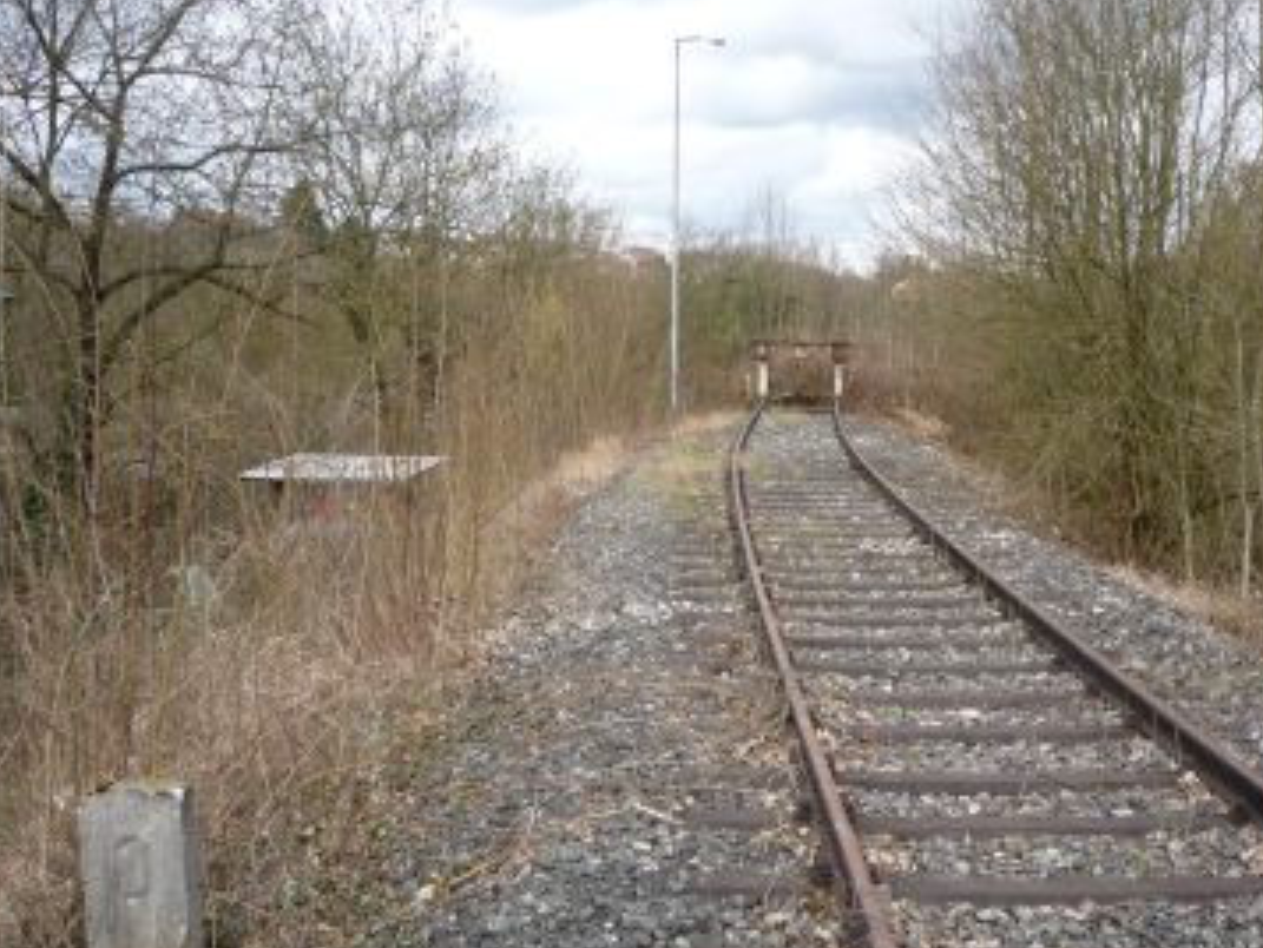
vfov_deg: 33.6
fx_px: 1569
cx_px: 693
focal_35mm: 43
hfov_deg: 43.8
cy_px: 495
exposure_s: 1/320
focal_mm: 5.2
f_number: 4
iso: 100
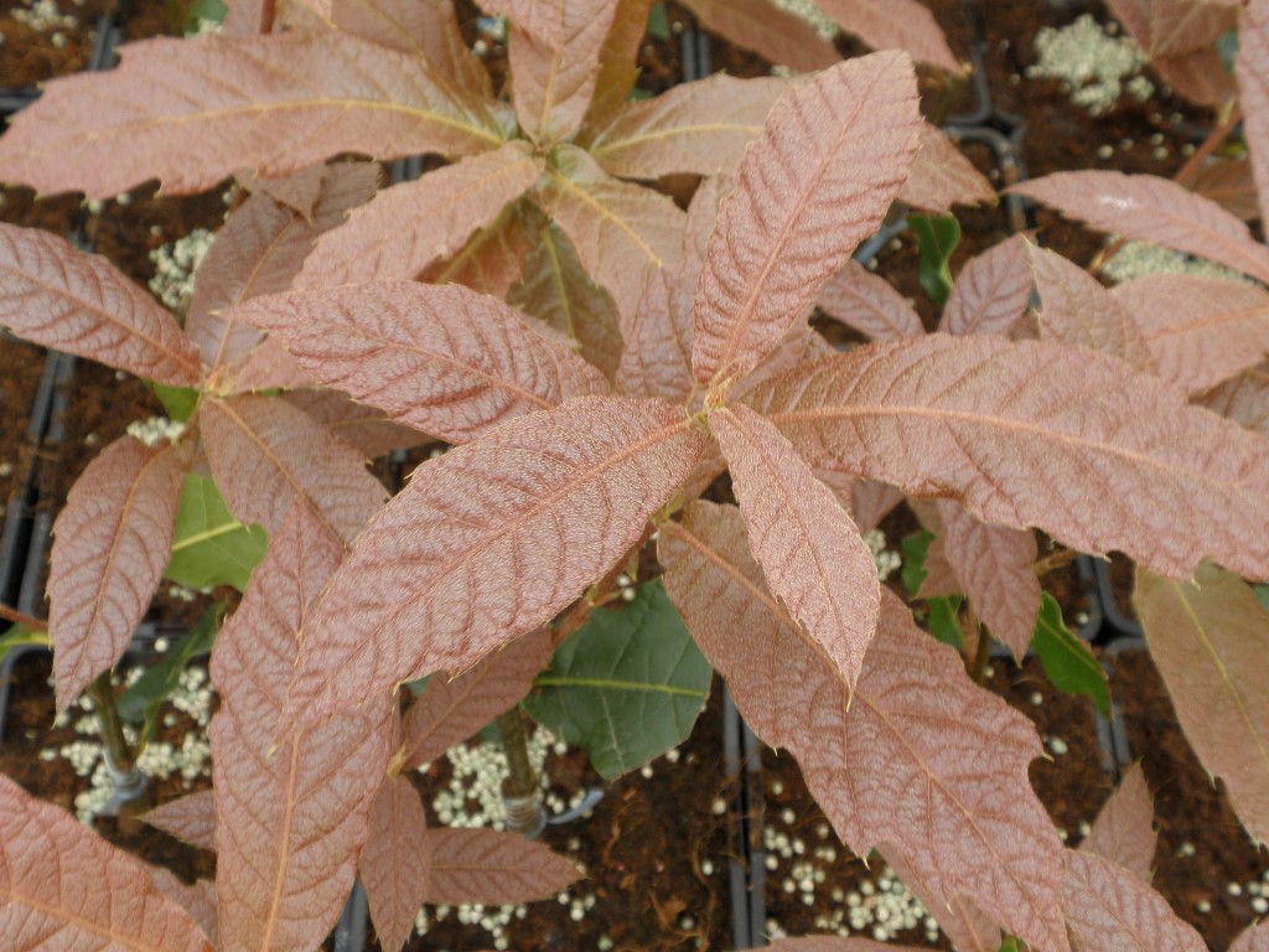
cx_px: 634
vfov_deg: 28.0
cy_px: 476
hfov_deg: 36.8
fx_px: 1906
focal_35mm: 52
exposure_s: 1/50
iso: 64
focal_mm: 9.1
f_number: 4.3
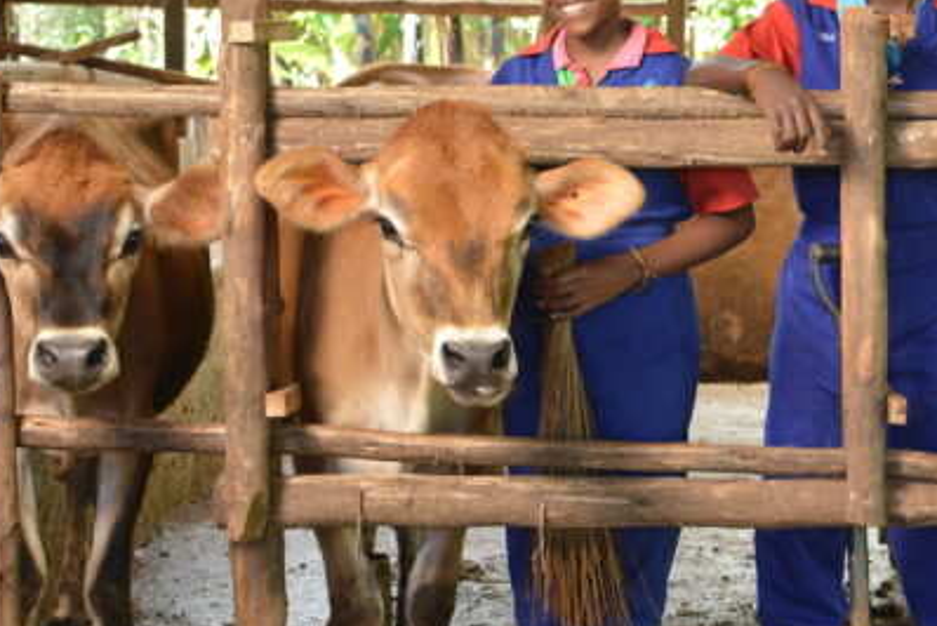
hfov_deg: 22.2
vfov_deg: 15.2
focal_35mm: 90
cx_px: 793
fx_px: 2344
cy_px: 272
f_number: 4
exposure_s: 1/125
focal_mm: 35
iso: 500
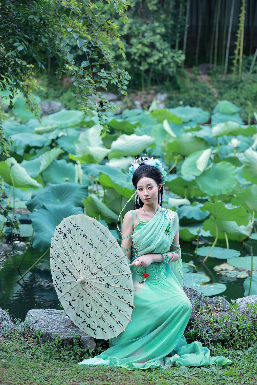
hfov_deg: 19.5
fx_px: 749
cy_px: 194
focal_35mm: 70
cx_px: 130
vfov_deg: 28.8
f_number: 2.8
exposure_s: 1/160
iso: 200
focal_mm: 70
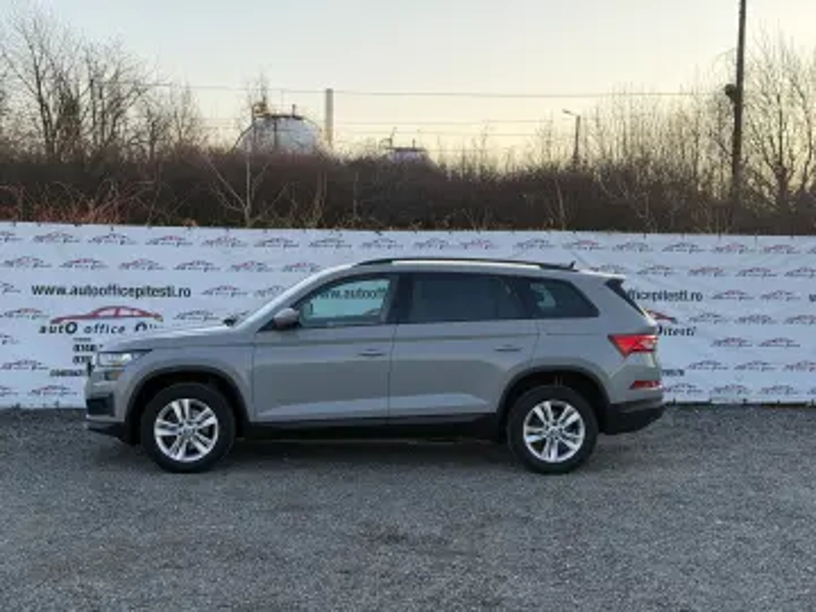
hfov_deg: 39.7
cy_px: 306
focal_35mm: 48
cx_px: 408
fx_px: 1131
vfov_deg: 30.3
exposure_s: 1/987
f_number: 1.78
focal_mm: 6.76
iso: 80
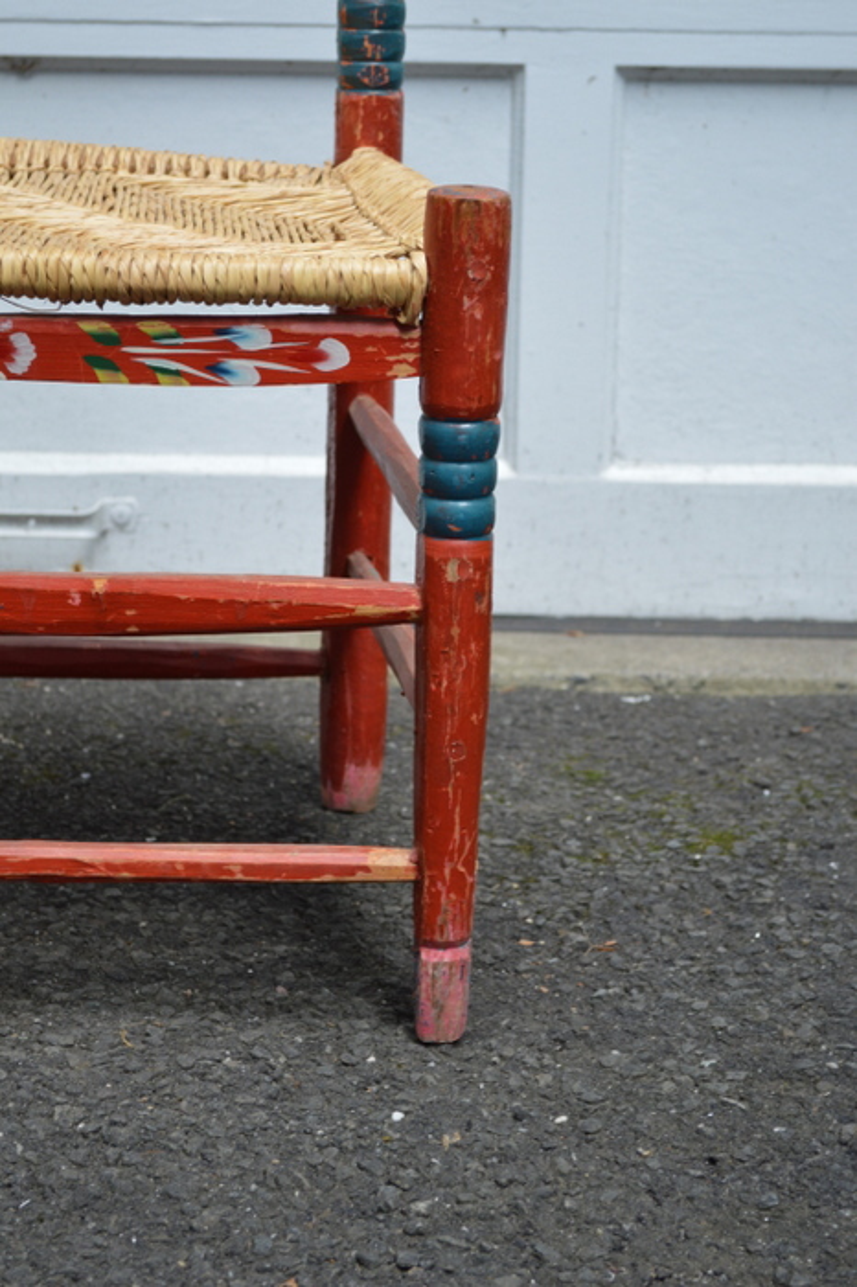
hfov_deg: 20.1
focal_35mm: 68
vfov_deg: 29.9
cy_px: 644
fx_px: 2413
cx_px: 428
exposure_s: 1/100
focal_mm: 45
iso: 400
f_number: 5.3
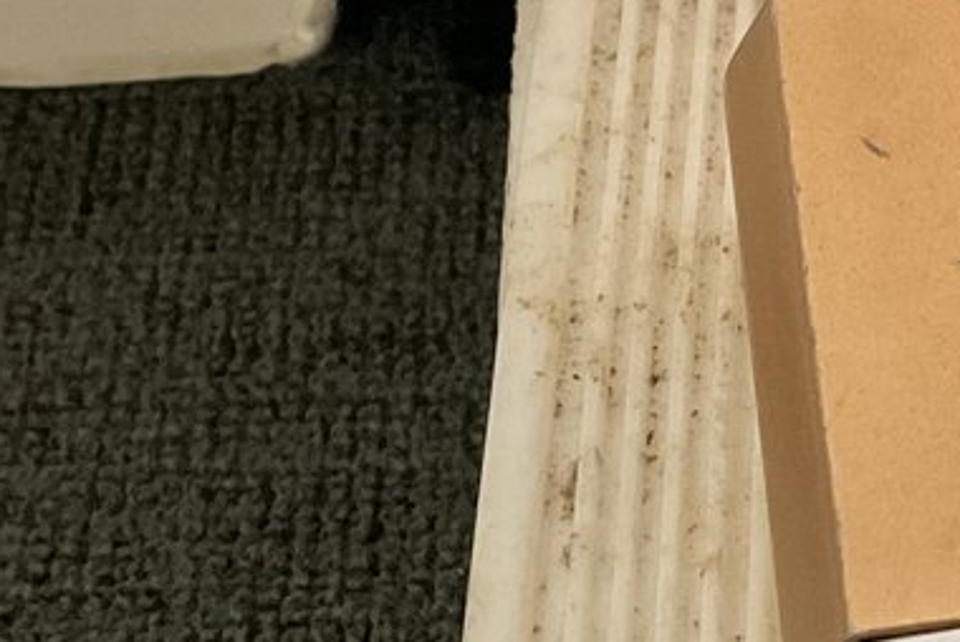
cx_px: 908
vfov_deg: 11.4
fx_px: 3202
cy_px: 305
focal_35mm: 120
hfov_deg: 16.8
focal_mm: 3
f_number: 1.8
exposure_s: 1/30
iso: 320
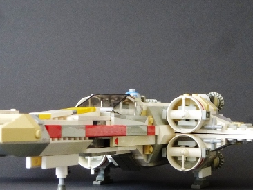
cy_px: 86
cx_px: 122
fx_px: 665
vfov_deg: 16.2
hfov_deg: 21.6
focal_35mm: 91
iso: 400
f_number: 4.3
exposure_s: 1/10
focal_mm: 9.4
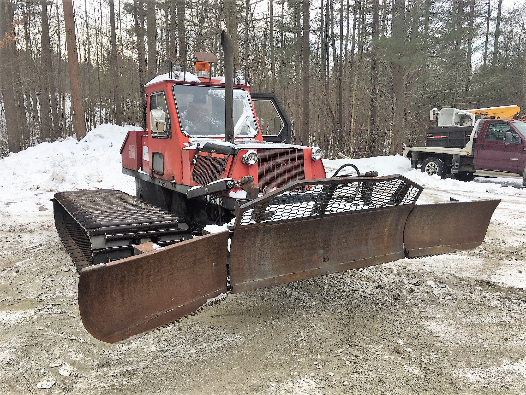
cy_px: 198
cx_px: 263
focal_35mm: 29
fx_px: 441
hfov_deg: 61.7
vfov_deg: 48.2
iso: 25
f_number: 2.2
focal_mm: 4.15
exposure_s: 1/538
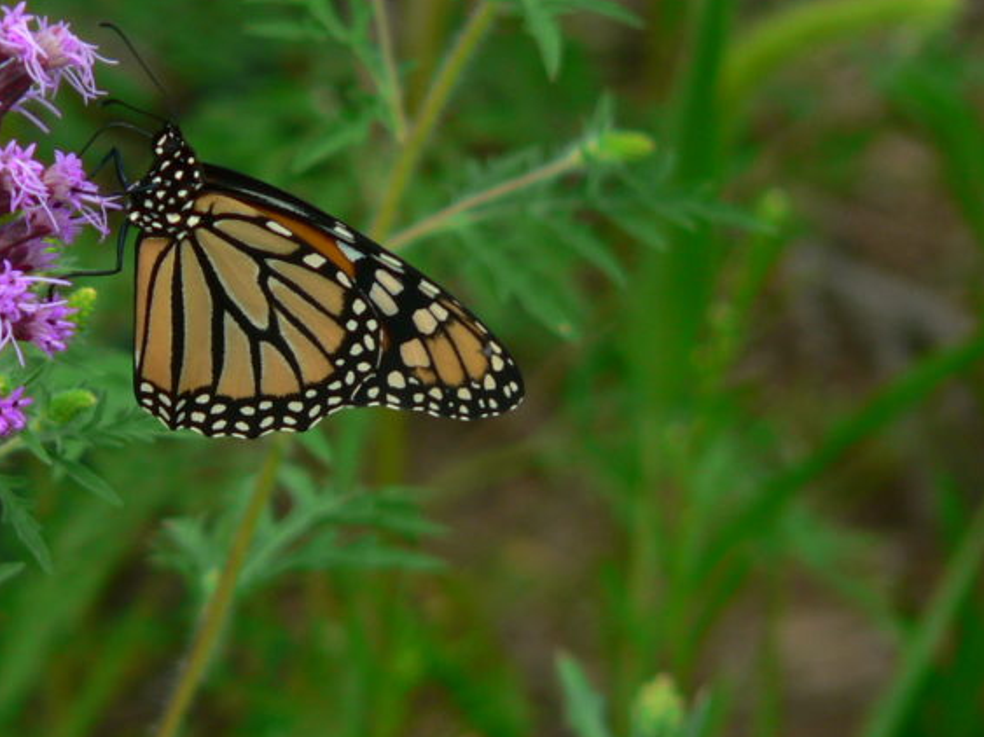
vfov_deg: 2.2
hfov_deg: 2.9
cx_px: 96
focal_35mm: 677
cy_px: 407
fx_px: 19240
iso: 80
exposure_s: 1/500
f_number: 4
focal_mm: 62
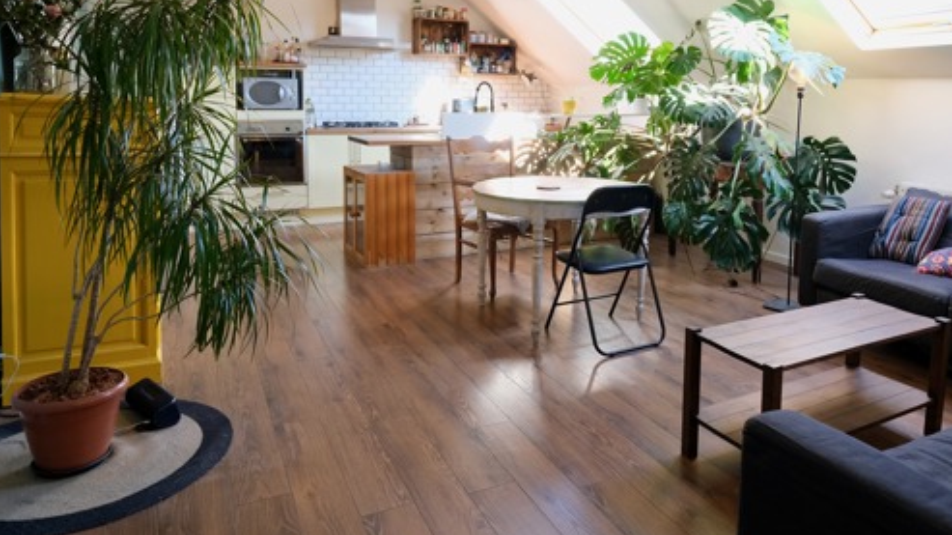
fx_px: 656
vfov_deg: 43.4
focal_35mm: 26
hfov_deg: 71.3
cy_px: 158
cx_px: 562
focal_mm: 11
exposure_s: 1/30
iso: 400
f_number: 4
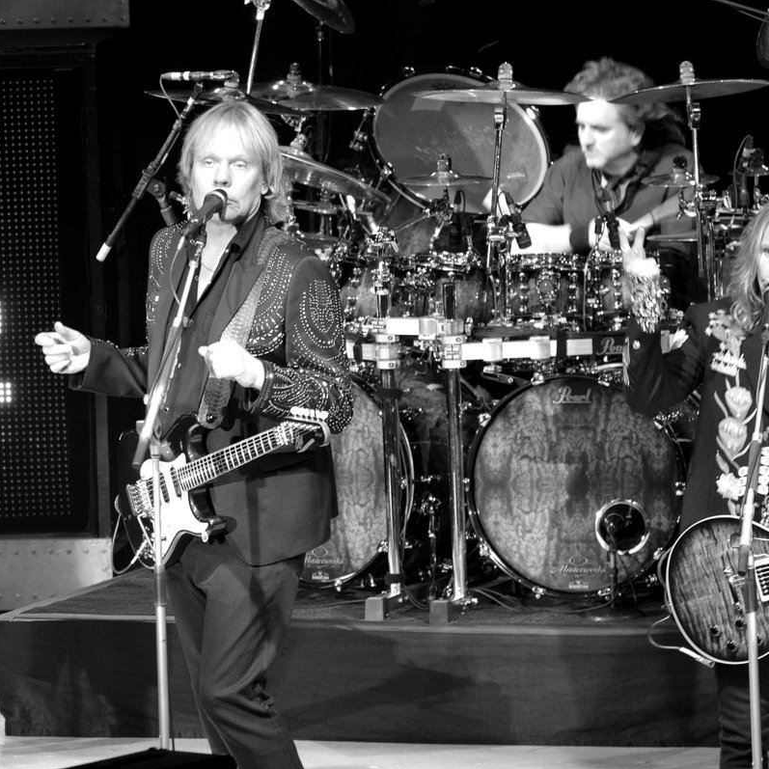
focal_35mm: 317
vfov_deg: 5.5
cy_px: 384
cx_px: 514
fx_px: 7958
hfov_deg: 5.5
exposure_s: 1/25
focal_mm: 165
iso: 1600
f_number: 5
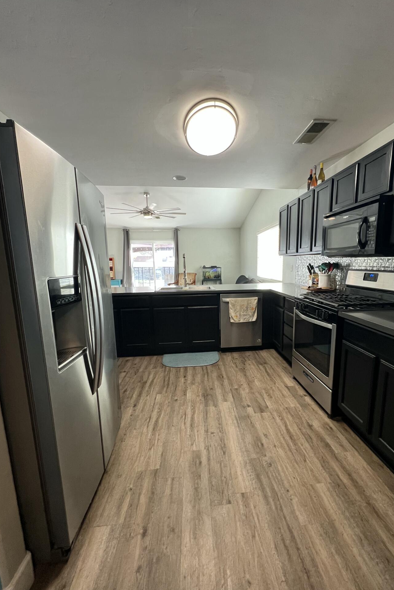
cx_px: 221
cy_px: 302
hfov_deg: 80.9
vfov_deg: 104.2
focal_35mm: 14
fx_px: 230
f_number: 1.8
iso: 400
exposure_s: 1/60
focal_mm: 1.57
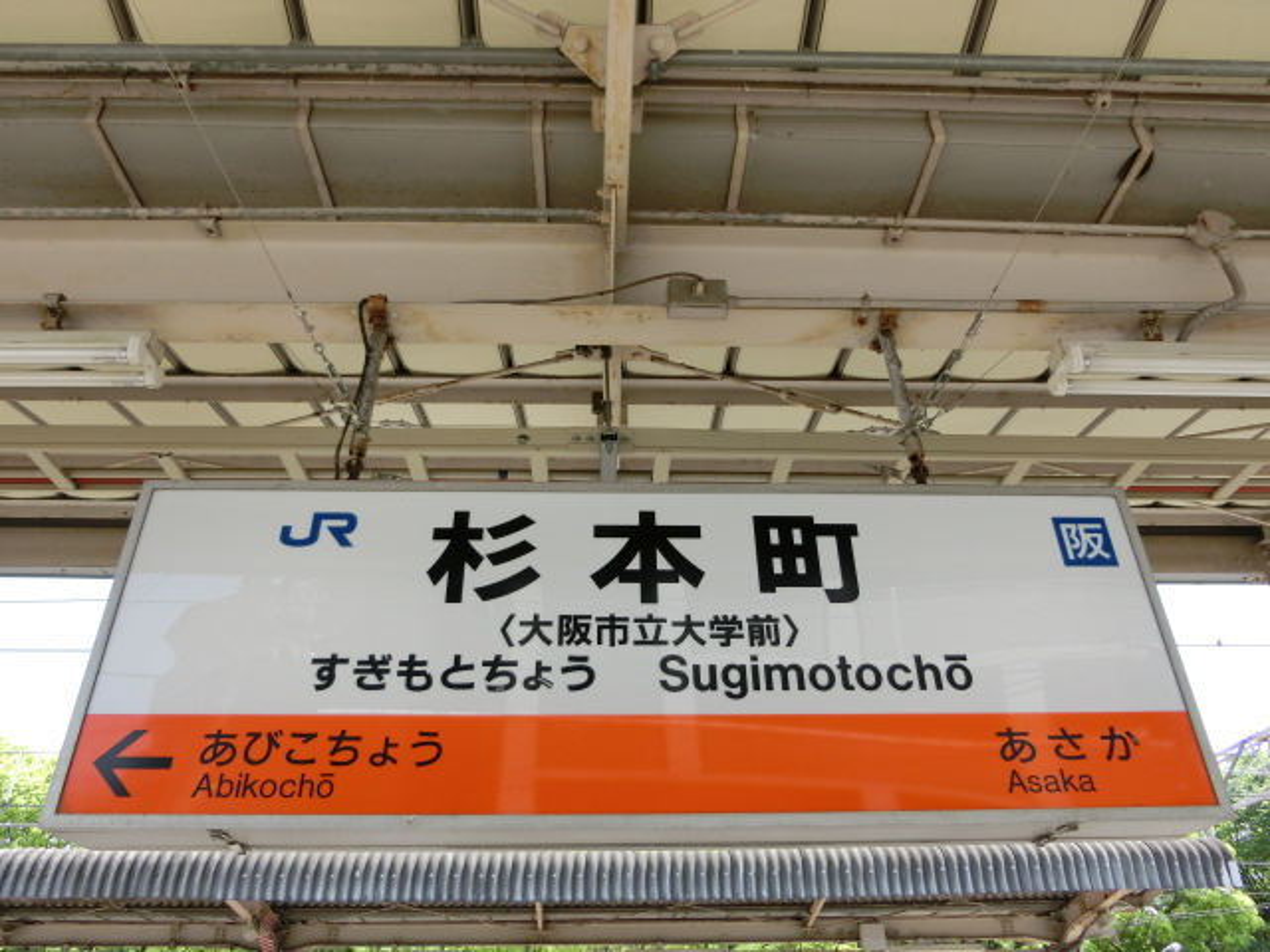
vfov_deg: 54.9
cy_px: 476
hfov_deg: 69.4
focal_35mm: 25
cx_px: 635
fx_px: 917
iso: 80
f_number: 3.5
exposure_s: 1/160
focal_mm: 4.5
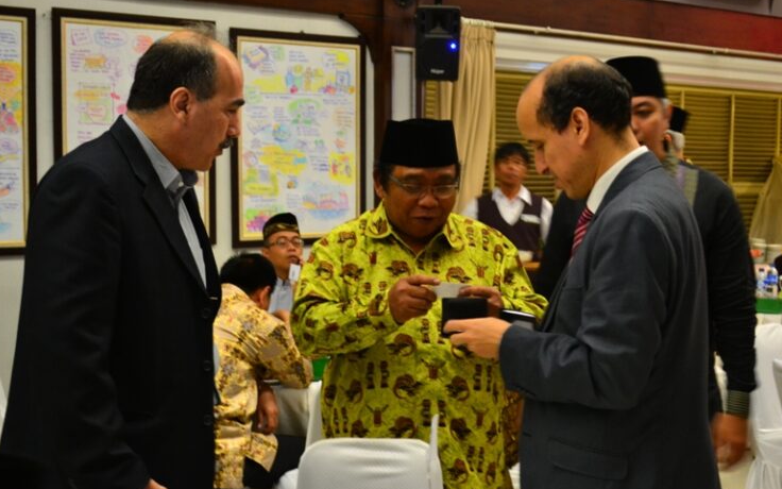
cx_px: 390
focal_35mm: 55
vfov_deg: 23.8
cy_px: 260
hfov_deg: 37.2
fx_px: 1162
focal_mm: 35
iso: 1600
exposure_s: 1/8
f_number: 5
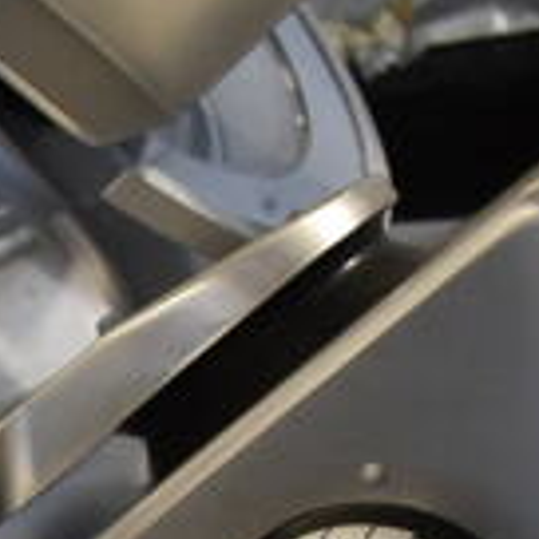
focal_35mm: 103
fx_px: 1814
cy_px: 765
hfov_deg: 15.2
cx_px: -345
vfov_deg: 15.8
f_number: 3.5
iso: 900
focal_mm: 18
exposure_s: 1/30
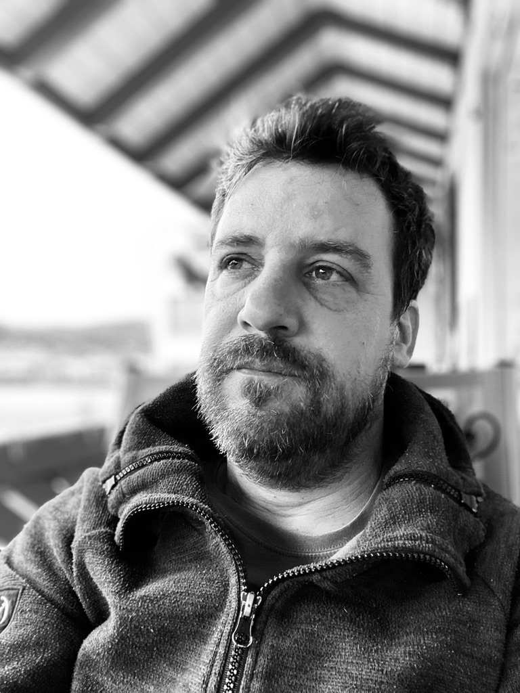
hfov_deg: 46.8
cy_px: 346
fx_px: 601
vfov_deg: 60.0
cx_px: 260
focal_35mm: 30
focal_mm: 2.71
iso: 125
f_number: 2.2
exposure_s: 1/60
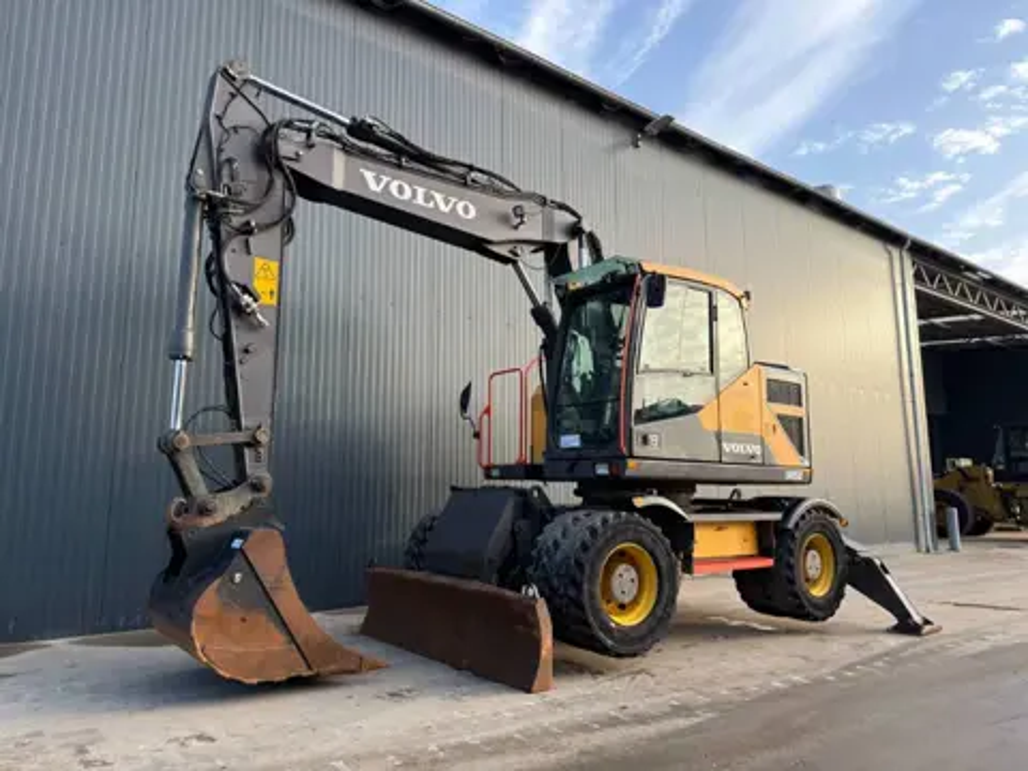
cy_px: 386
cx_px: 514
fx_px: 713
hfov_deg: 71.6
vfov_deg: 56.8
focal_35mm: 24
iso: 80
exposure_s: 1/1076
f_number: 1.78
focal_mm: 6.76
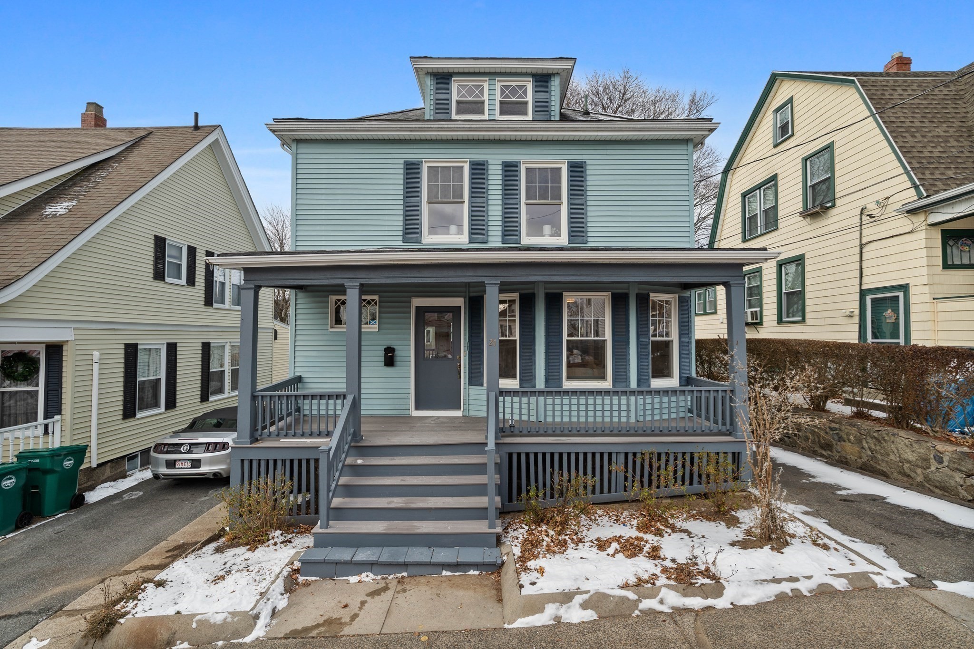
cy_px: 324
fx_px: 446
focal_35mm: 16
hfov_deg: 95.0
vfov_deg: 72.0
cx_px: 487
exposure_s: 1/125
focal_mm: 16.5
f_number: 7.1
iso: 320
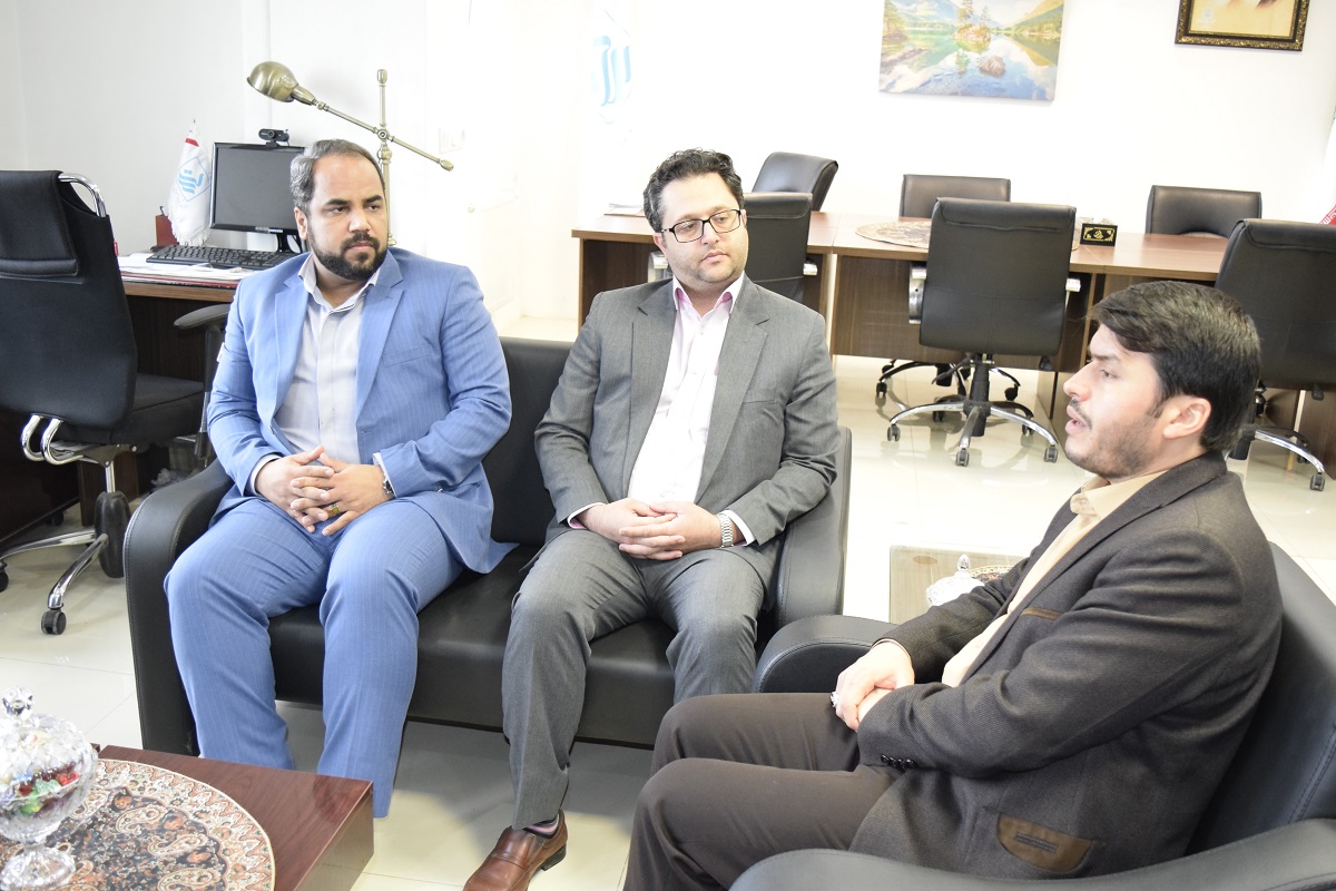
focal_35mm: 36
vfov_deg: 36.9
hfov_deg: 53.1
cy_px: 446
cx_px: 668
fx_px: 1336
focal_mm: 24
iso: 2500
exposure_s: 1/80
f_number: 4
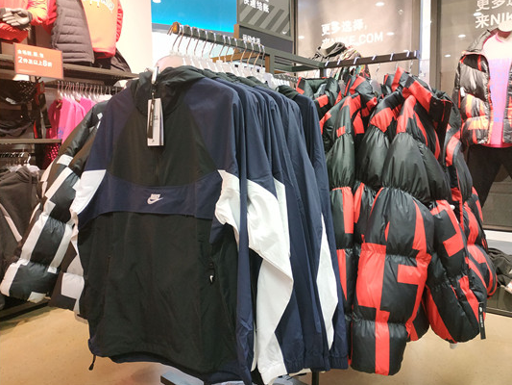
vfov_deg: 51.3
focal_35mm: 27
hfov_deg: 65.1
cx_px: 285
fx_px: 399
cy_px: 182
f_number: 1.9
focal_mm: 3.94
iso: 500
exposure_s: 1/20
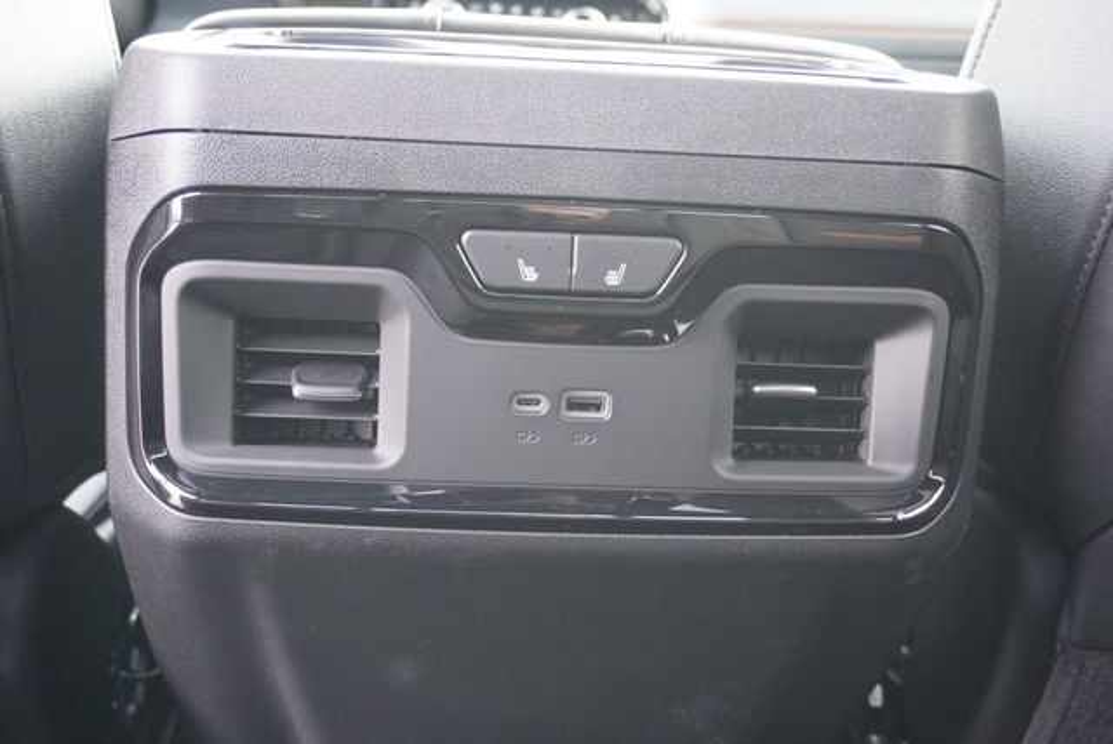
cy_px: 372
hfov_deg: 44.9
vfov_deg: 30.9
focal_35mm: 44
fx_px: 1346
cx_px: 556
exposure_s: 1/160
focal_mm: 29
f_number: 4.5
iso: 5000
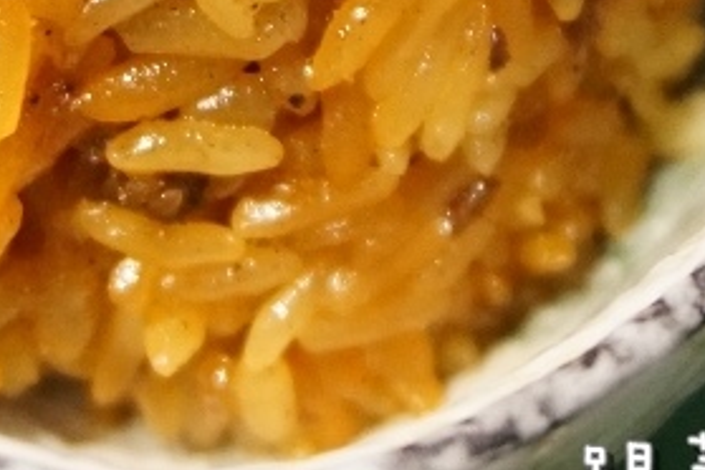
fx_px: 3016
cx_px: 255
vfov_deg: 8.6
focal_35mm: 154
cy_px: -310
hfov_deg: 13.3
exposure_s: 1/60
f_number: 4.5
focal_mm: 28
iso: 2000
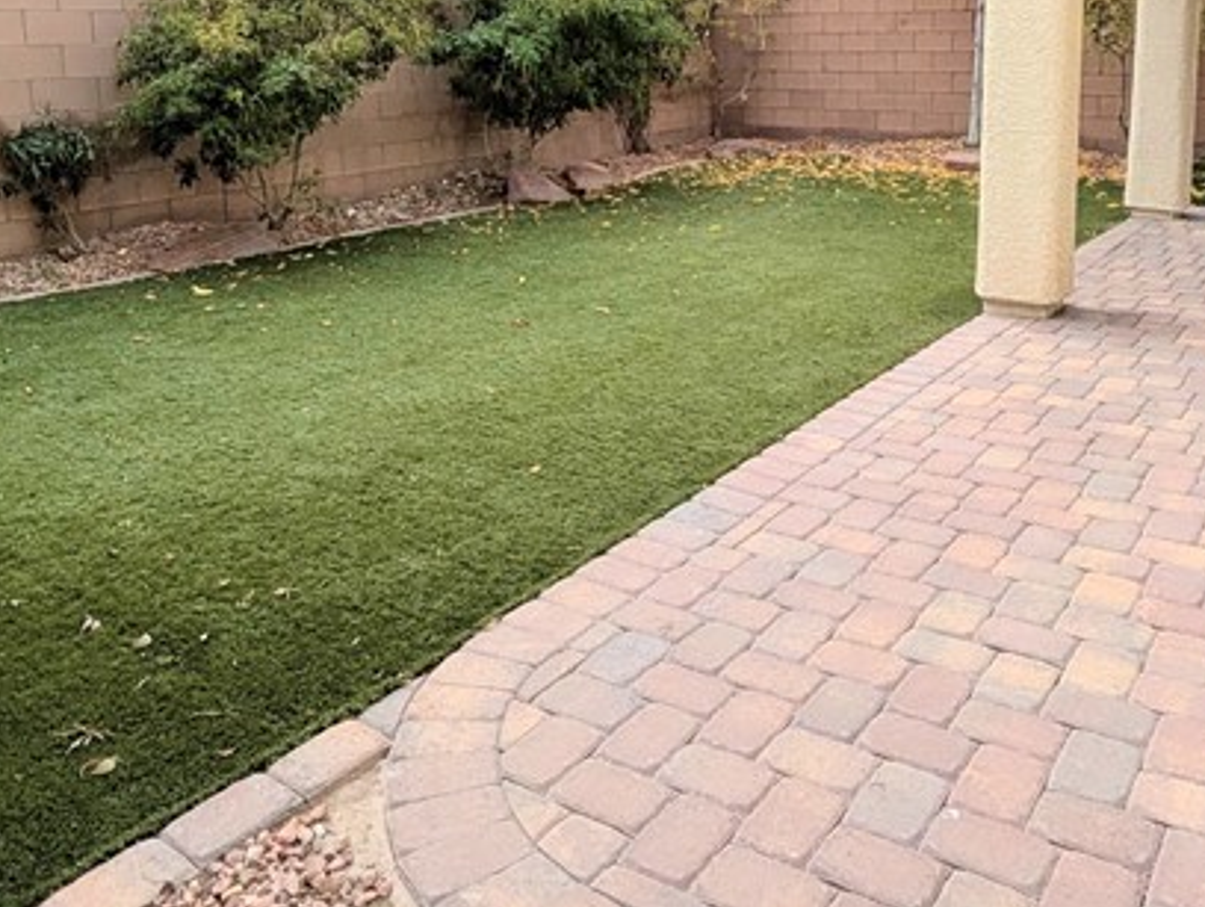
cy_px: 225
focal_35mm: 30
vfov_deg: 45.2
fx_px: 1046
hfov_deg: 59.7
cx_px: 678
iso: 55
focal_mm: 2.02
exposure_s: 1/2924
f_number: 1.7
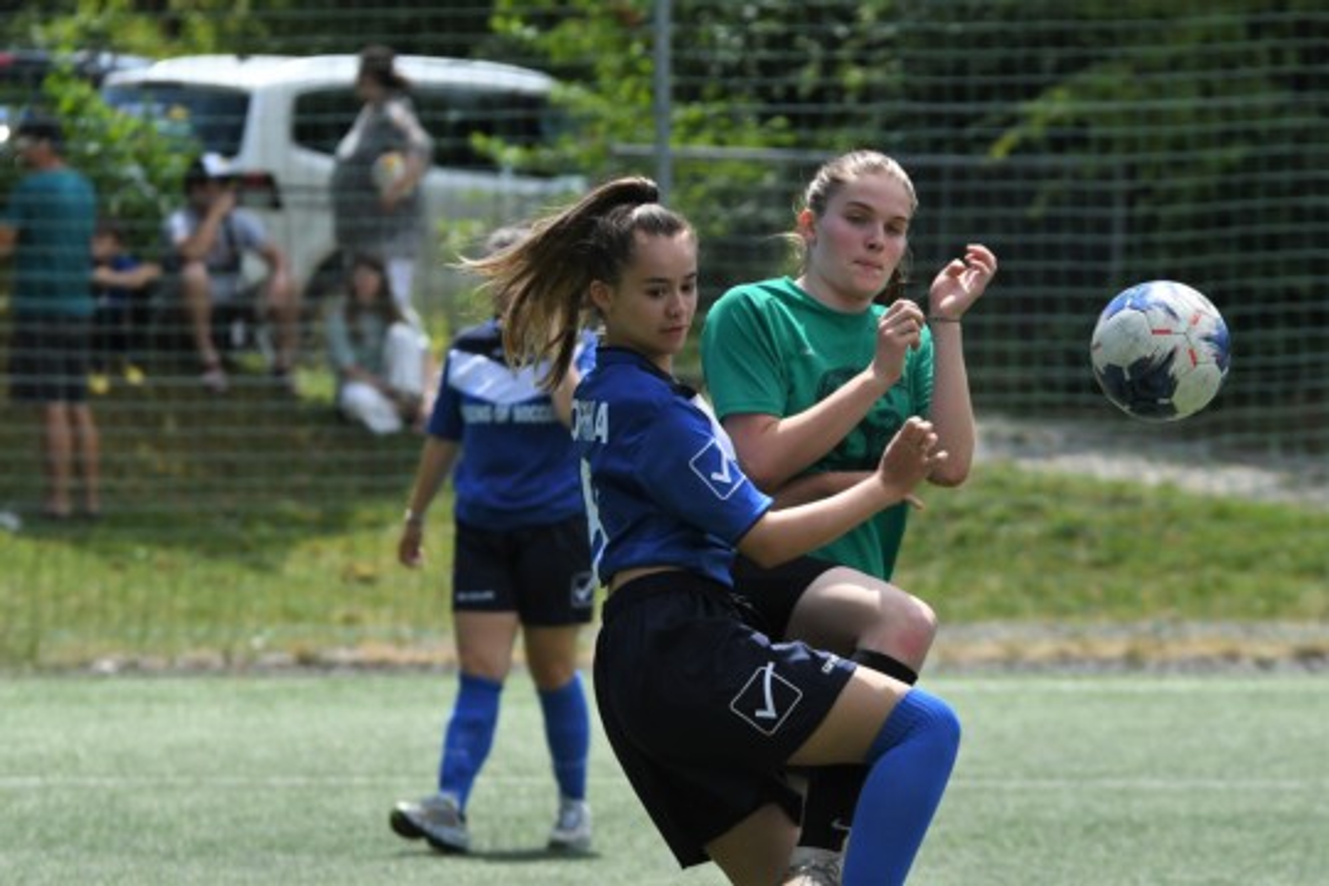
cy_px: 443
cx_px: 664
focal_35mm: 240
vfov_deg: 5.7
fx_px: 8859
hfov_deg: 8.6
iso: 640
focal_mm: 160
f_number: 5
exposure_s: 1/5000
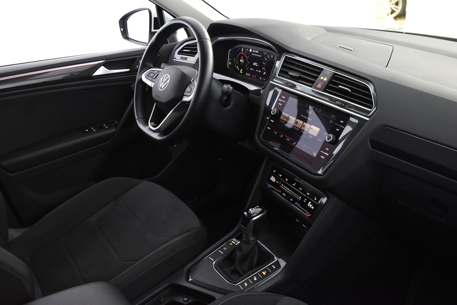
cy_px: 152
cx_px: 228
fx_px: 419
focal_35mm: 33
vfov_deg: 40.0
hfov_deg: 57.2
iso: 1250
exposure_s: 1/8
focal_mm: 22
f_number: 5.6
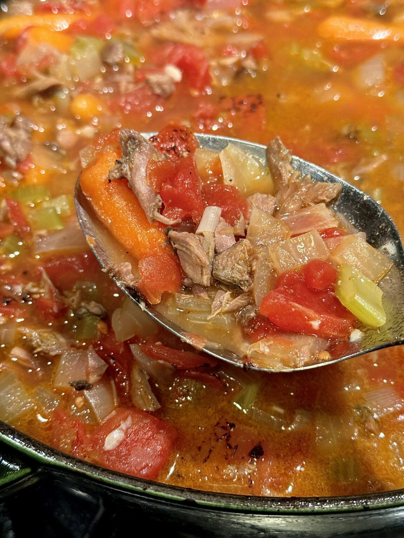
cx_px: 202
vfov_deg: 39.7
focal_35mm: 48
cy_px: 269
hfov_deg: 30.3
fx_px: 747
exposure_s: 1/40
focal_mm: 6.86
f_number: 1.78
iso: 200
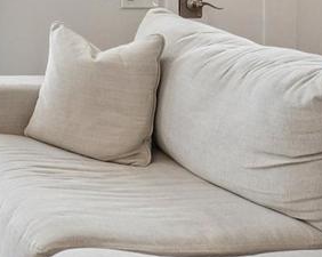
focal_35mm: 72
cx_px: -174
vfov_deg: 20.1
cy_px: -39
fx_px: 685
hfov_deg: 21.7
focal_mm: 10
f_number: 8
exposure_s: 1/80
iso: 400
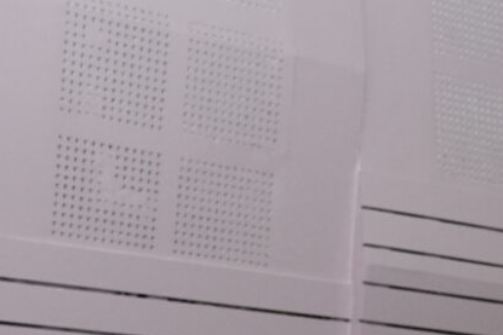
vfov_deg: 6.9
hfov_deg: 10.4
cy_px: 868
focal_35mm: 185
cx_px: 944
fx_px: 2586
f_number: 4
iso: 1000
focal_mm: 30
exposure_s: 1/125
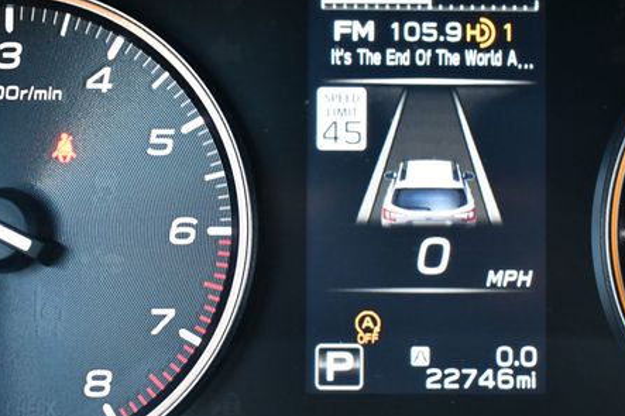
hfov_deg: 18.5
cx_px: 415
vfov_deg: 12.4
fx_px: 1909
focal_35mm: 110
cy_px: 186
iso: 2500
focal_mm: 38
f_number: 4.8
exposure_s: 1/125
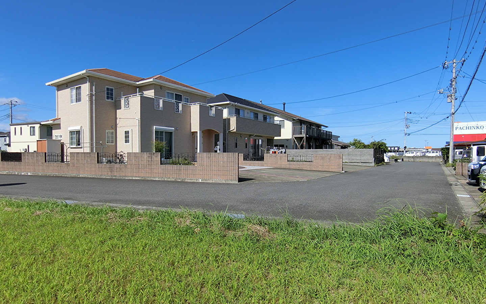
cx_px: 237
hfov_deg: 82.3
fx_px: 278
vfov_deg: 57.2
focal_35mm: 21
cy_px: 163
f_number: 6.9
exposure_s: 1/320
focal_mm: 4.06
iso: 80
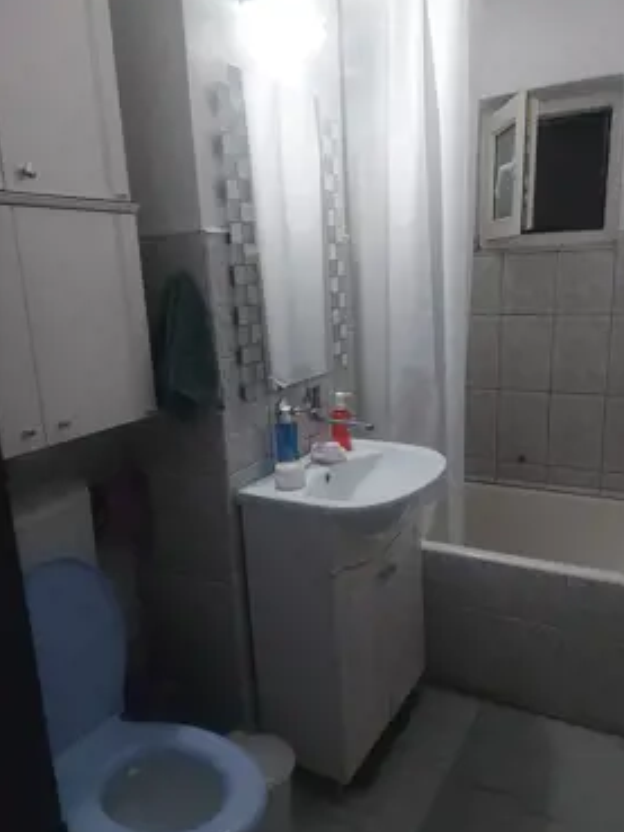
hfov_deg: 53.0
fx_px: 625
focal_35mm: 26
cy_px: 433
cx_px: 333
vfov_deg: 67.3
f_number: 1.8
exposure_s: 1/25
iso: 200
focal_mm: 5.23
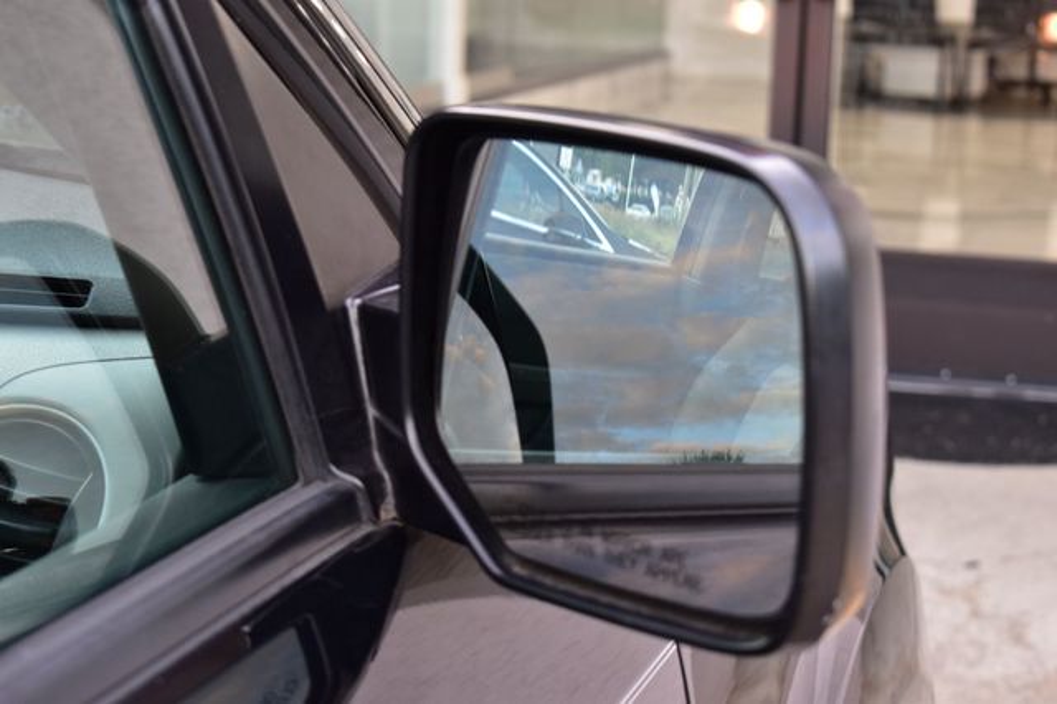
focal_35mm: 78
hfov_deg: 26.0
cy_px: 352
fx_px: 2289
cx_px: 528
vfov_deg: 17.5
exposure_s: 1/25
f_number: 7.1
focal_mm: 52
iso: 400
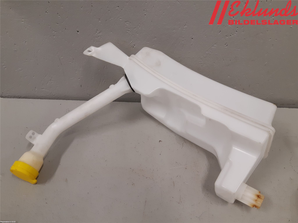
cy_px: 112
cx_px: 149
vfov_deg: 53.1
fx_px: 224
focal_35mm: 26
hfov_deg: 67.3
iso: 80
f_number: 1.7
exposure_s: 1/50
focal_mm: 3.93
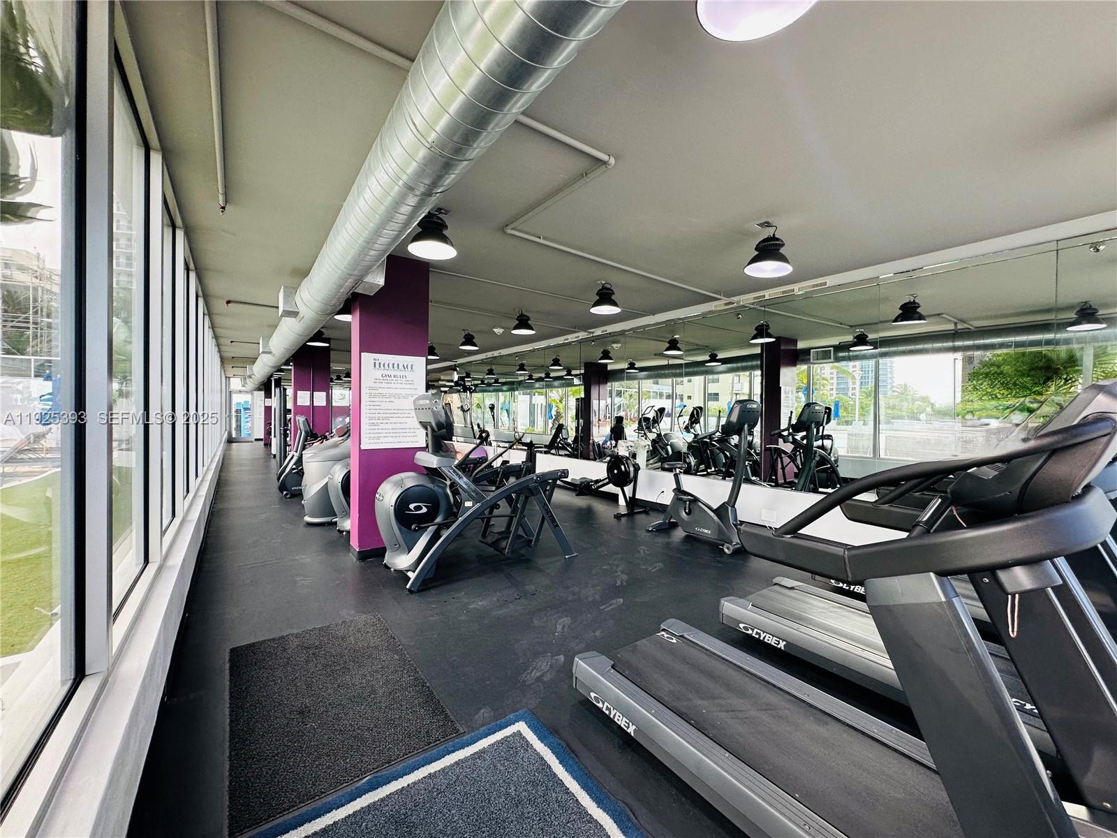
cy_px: 419
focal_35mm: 14
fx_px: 452
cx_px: 558
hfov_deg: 102.1
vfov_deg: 85.7
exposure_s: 1/120
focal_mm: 2.22
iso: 80
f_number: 2.2
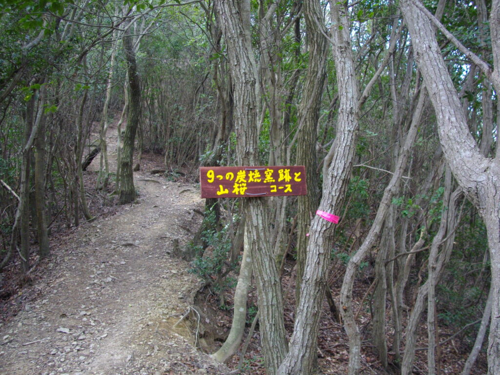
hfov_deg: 50.1
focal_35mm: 37
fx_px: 534
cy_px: 188
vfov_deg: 38.7
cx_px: 250
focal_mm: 6.2
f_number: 2.8
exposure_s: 1/125
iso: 148
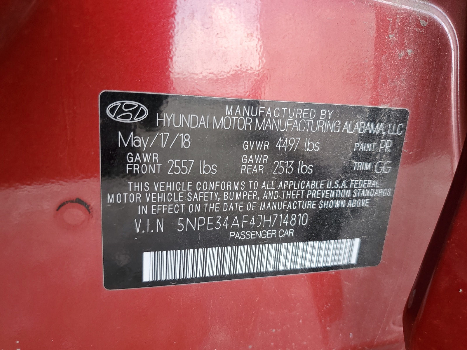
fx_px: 351
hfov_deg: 67.3
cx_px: 234
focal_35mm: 26
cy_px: 175
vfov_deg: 53.1
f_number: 1.5
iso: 53
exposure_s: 1/100
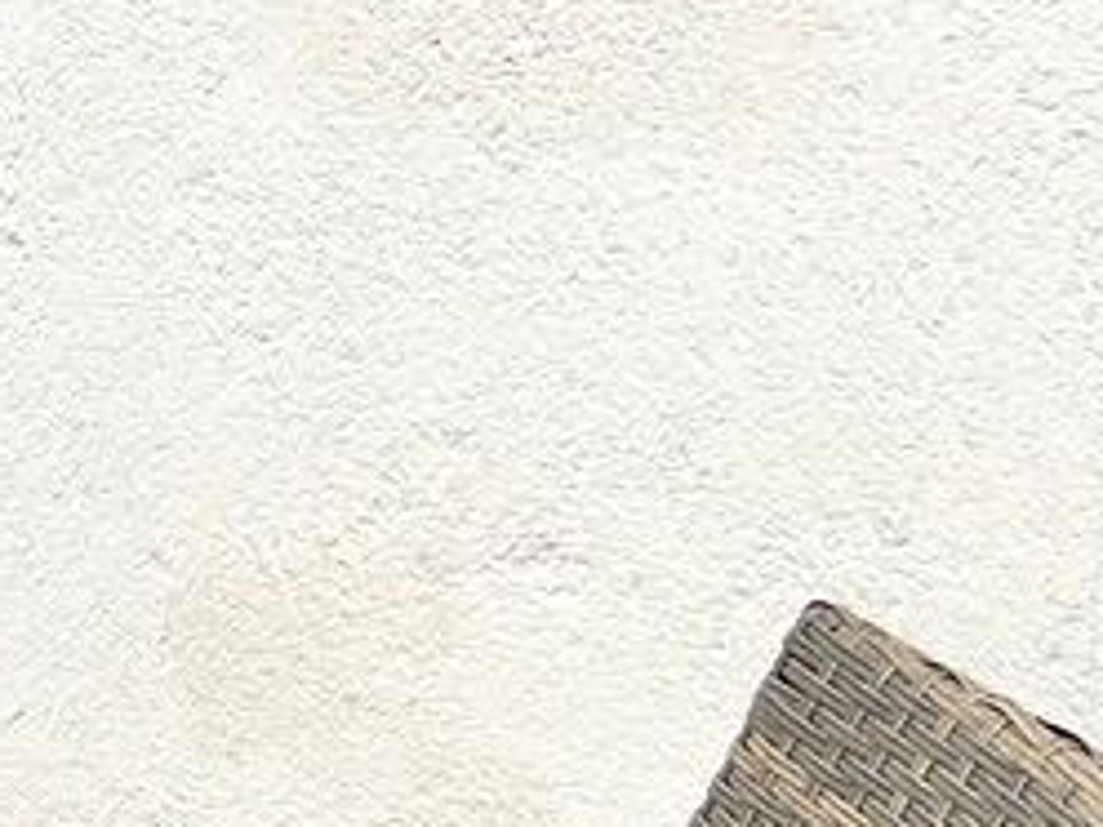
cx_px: -805
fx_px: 4015
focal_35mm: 126
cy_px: 1036
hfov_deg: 14.1
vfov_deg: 11.5
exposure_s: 1/1972
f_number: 1.5
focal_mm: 5.7
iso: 50
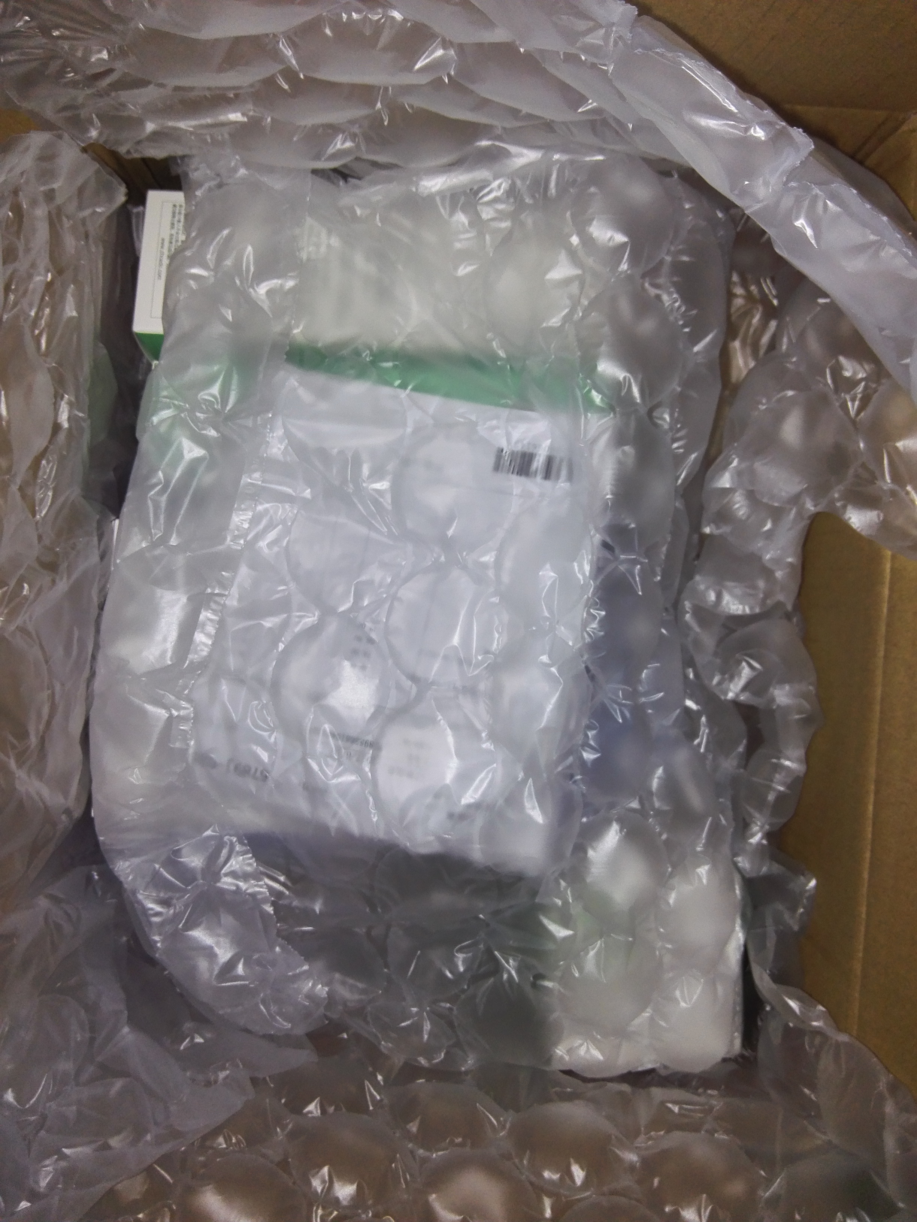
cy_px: 611
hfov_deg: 48.2
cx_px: 458
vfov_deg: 61.7
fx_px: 1024
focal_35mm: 29
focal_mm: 3.8
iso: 100
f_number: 2
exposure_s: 1/33.4
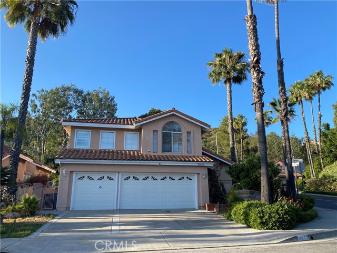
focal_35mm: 26
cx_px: 168
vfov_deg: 53.1
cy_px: 126
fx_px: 253
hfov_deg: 67.3
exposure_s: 1/973
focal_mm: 4.25
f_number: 1.8
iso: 32
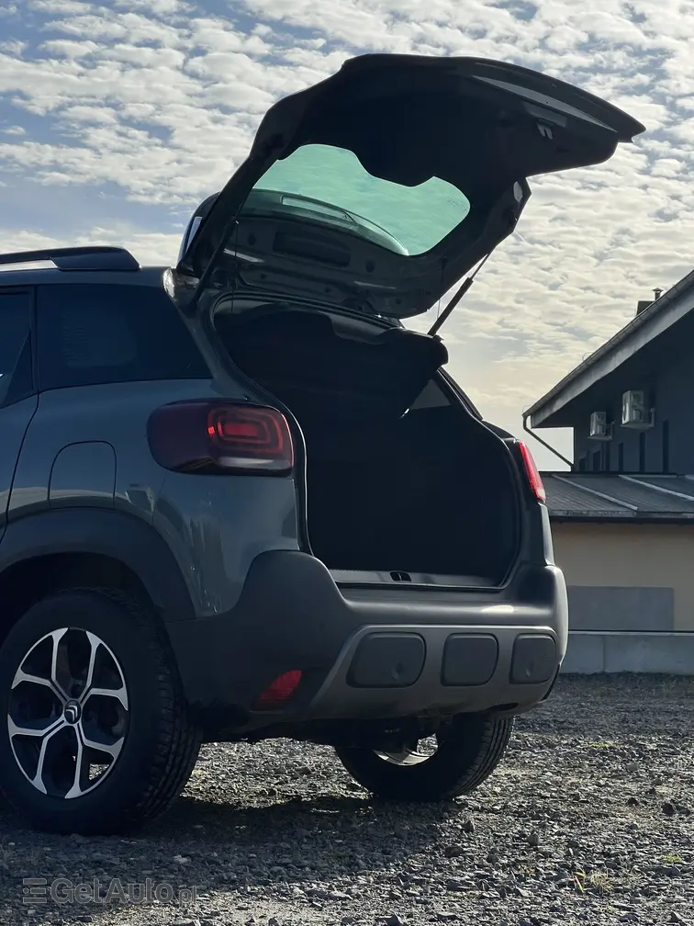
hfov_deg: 19.1
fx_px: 2058
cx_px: 347
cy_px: 463
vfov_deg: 25.3
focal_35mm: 77
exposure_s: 1/1468
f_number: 2.8
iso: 32
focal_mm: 9
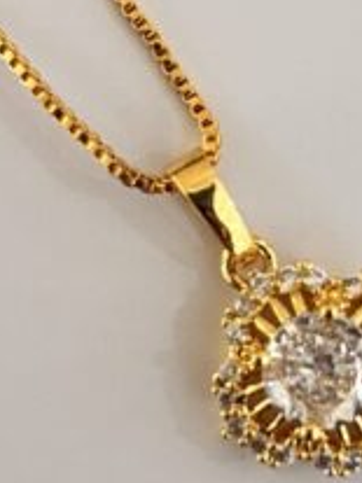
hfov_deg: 21.7
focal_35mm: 67
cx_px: 276
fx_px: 935
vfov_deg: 28.9
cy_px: 192
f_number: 1.5
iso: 160
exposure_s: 1/50
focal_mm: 5.7
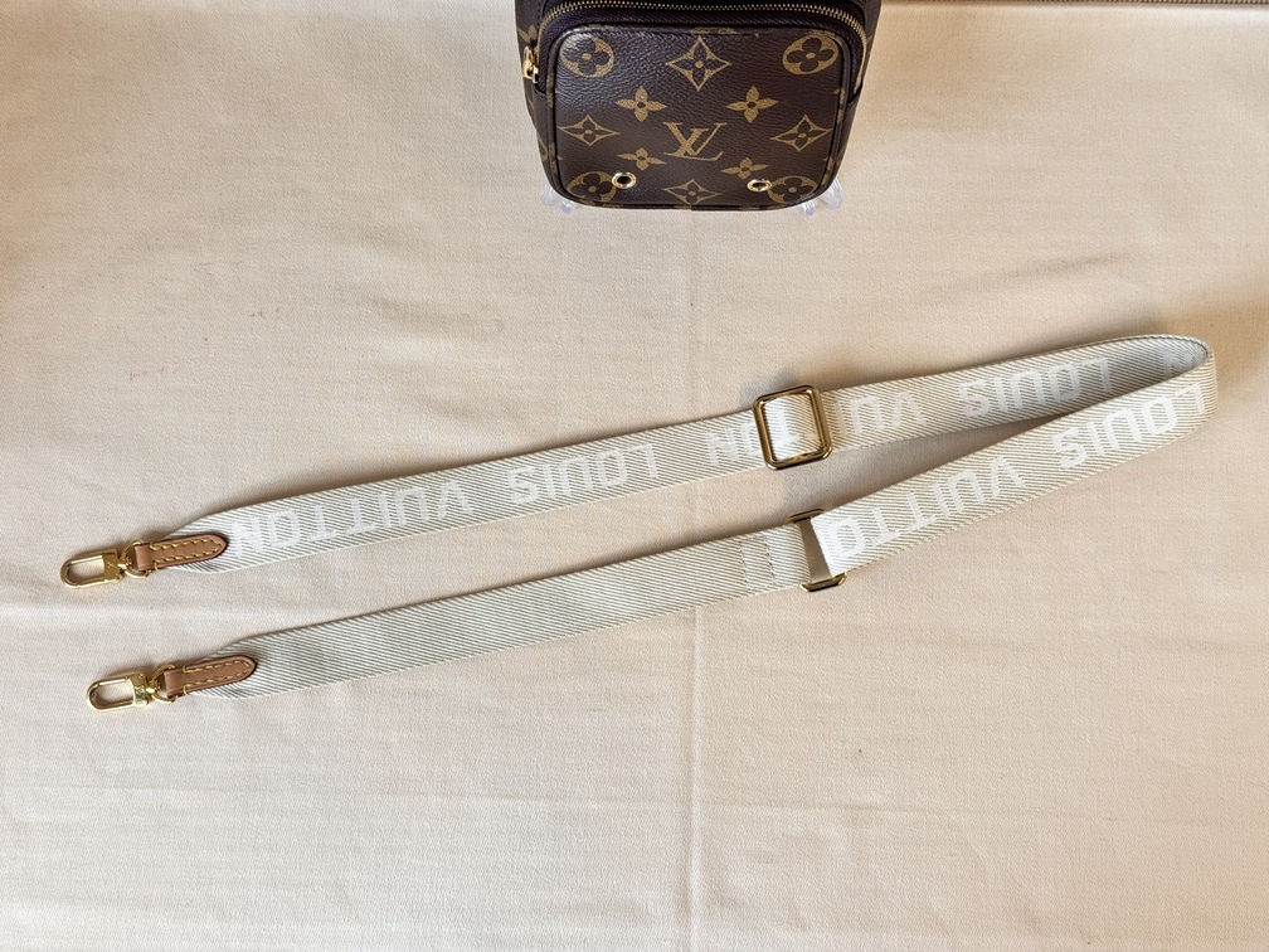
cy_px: 476
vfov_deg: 30.3
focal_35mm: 48
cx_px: 634
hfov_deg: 39.7
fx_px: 1760
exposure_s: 1/50
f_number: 1.78
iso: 80
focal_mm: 6.76
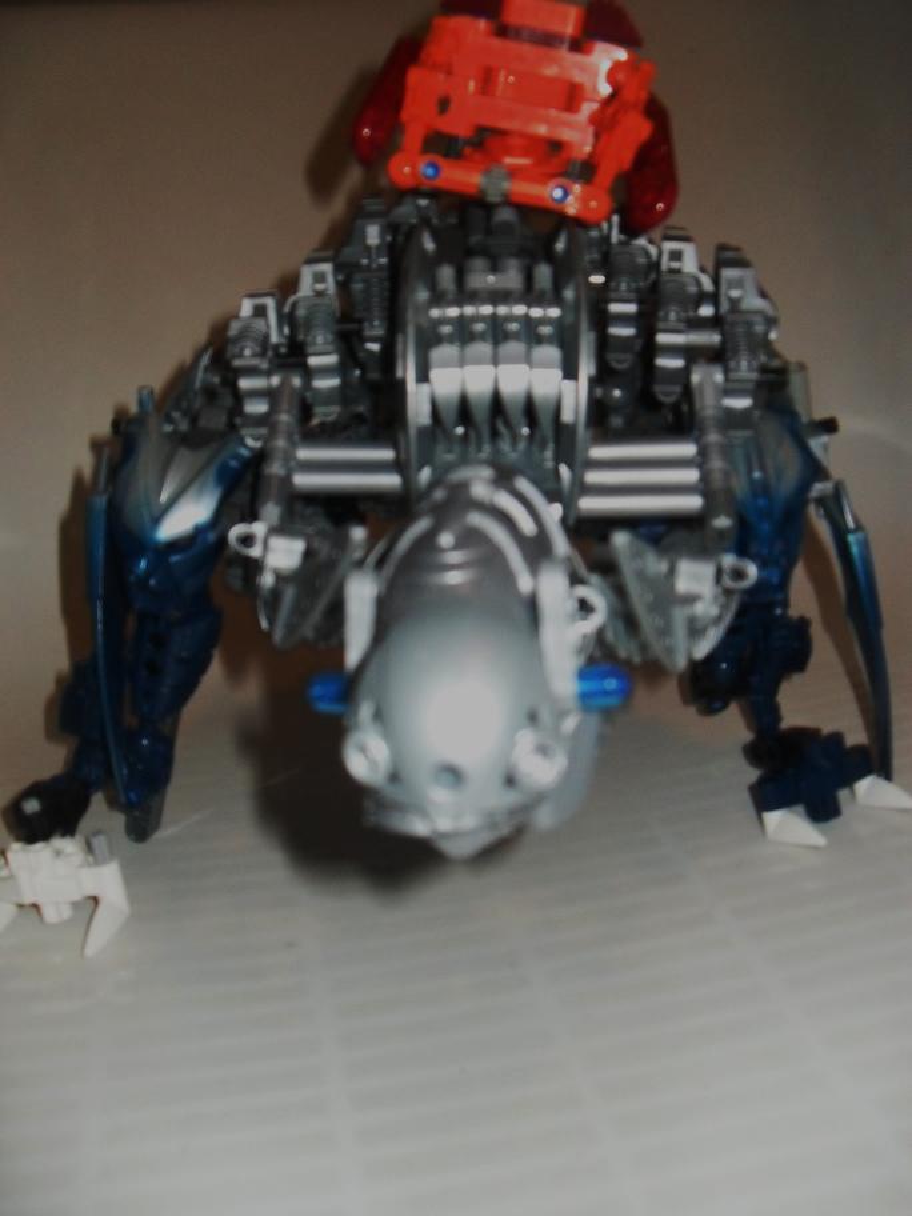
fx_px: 1229
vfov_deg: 52.6
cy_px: 608
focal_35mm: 35
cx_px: 456
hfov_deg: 40.7
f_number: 2.8
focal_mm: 6.2
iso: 400
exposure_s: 1/45
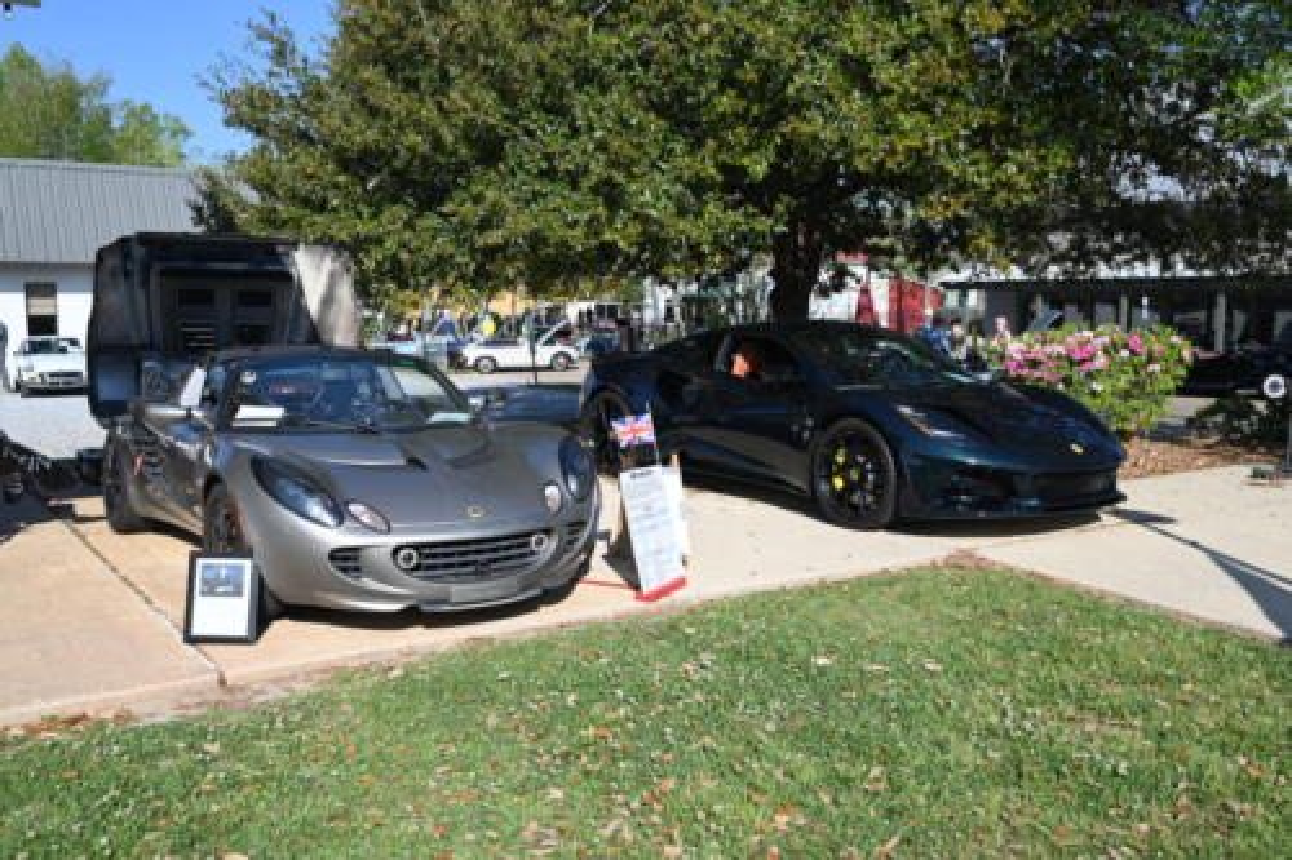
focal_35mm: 32
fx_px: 1166
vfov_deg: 40.5
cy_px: 430
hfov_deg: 58.0
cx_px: 646
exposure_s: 1/320
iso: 100
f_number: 7.1
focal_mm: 32.5
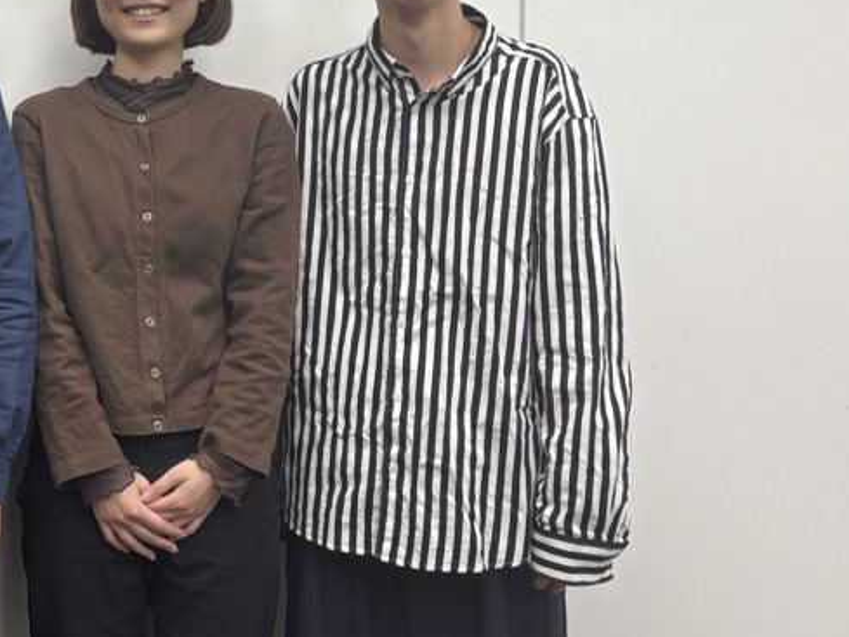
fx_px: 1668
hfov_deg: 25.5
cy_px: 148
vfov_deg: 21.4
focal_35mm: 68
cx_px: -182
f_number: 1.6
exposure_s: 1/100
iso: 64
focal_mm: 5.96
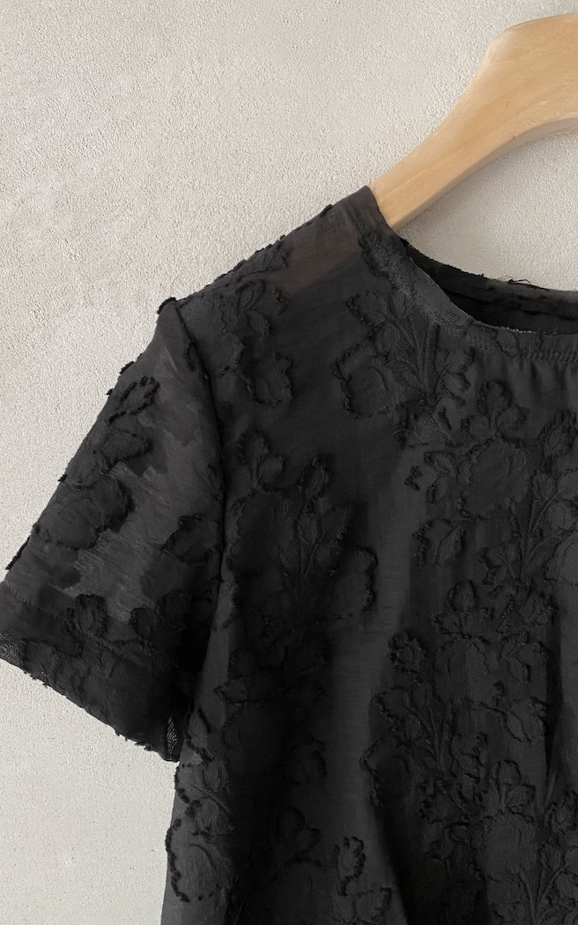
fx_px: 706
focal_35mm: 28
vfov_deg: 66.5
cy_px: 465
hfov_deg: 44.5
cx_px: 291
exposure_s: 1/65
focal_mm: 4.25
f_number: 1.8
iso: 125
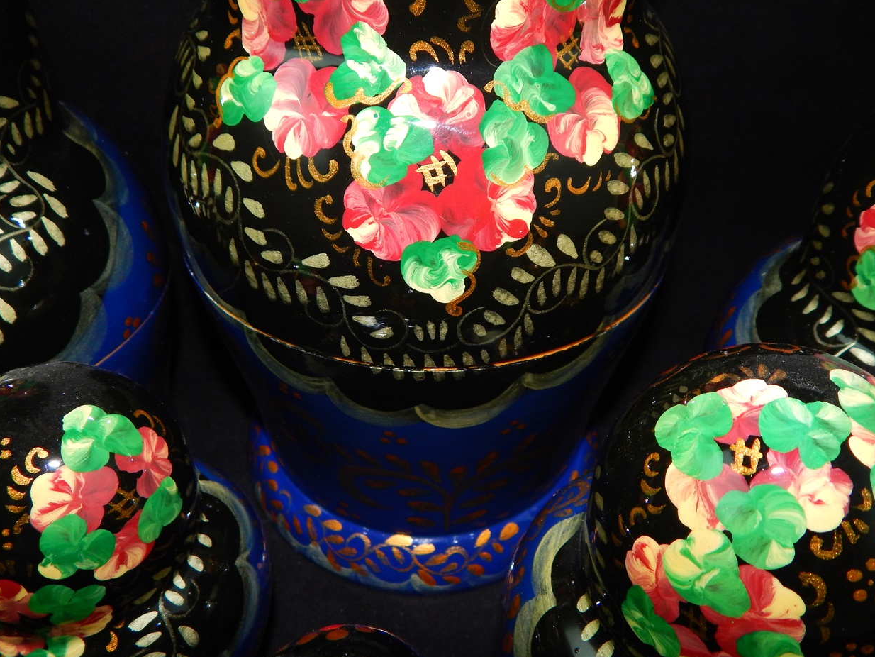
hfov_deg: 65.3
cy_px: 307
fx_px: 683
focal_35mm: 27
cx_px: 446
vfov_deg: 51.3
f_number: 6.1
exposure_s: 1/30
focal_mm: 4.5
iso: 200
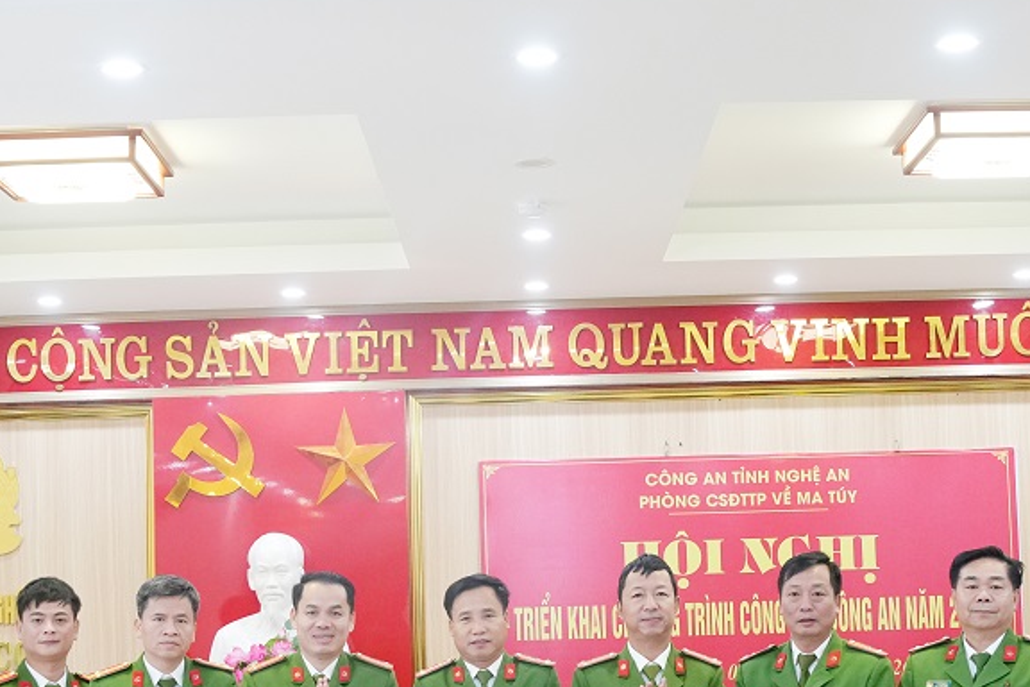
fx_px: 1831
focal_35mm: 64
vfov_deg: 21.0
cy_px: 555
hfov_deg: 31.4
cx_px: 526
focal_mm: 24
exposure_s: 1/125
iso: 2500
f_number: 4
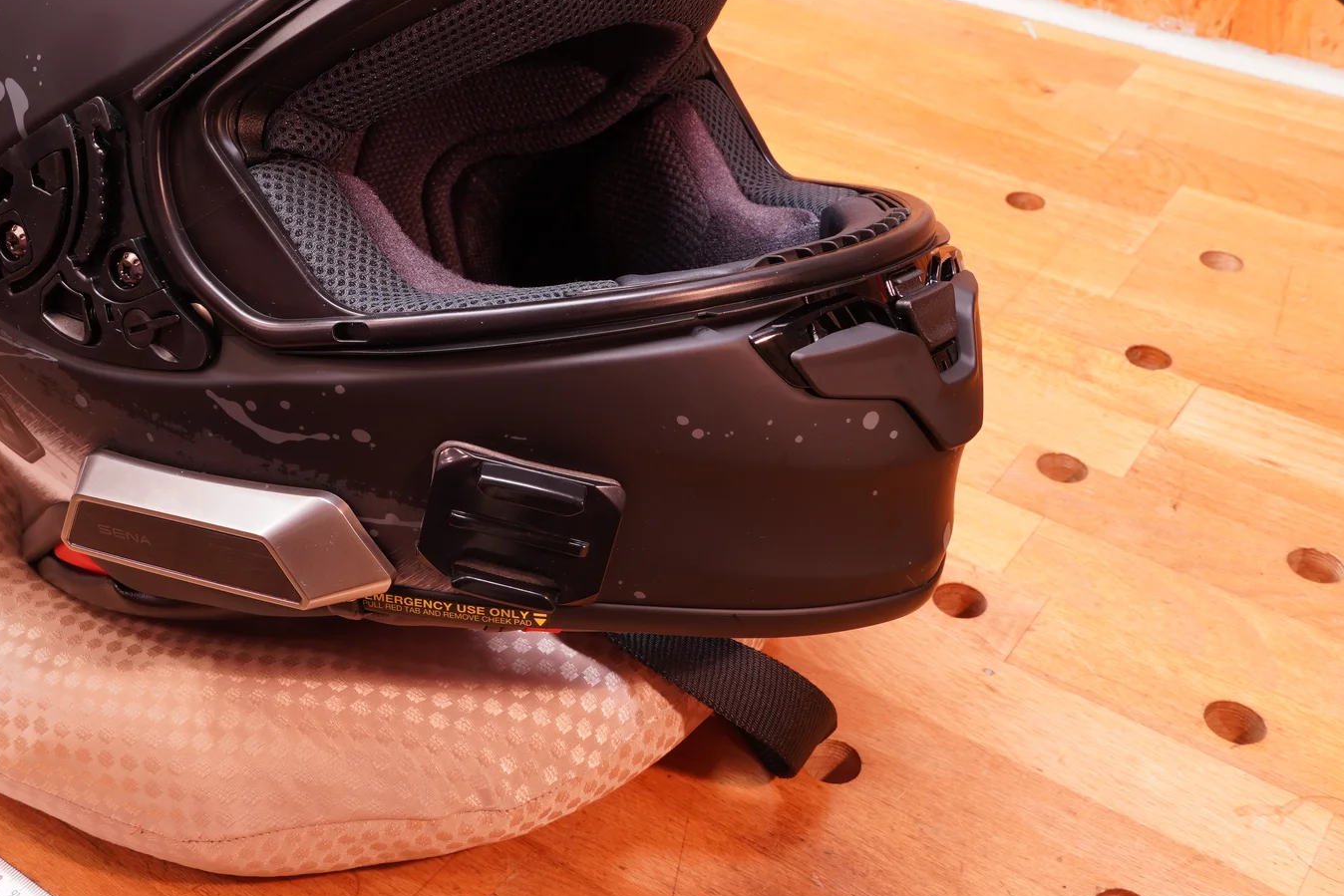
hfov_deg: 41.5
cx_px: 475
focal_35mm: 47
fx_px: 1755
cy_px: 280
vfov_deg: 28.4
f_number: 11
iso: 100
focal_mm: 22
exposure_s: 2
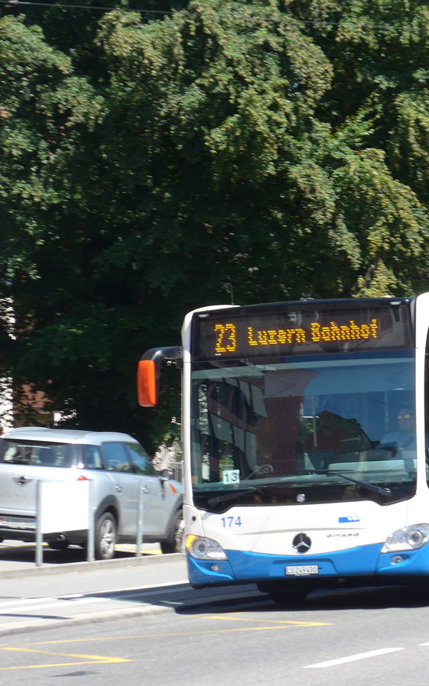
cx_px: 398
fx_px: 3499
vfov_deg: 11.2
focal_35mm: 187
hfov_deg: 7.0
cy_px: 343
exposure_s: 1/200
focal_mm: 25.7
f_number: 5.3
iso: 80
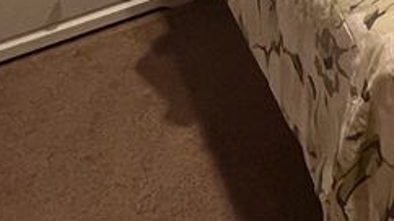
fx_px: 627
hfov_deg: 27.3
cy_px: -266
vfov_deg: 14.9
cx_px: 550
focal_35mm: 60
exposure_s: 1/60
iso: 500
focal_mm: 1.57
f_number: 1.8
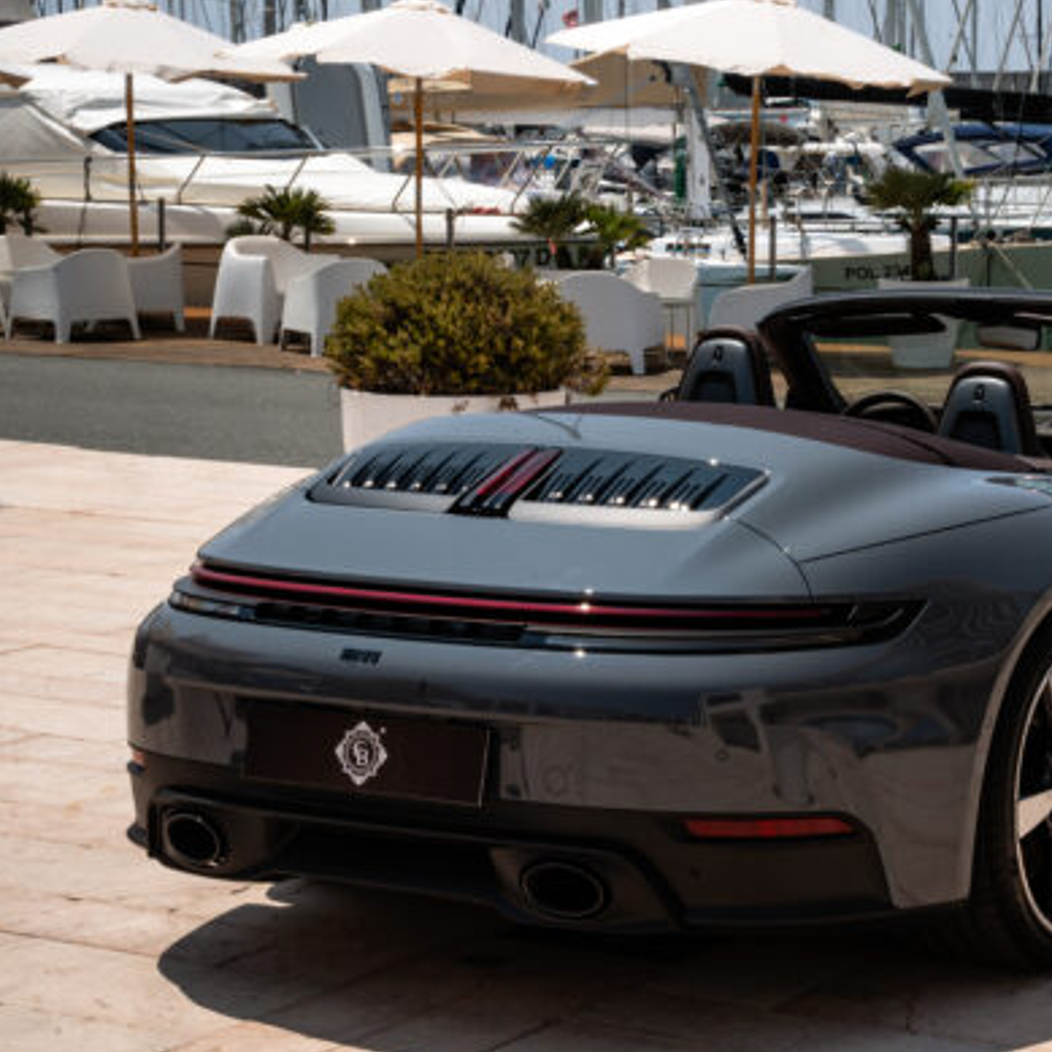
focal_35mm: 90
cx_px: 863
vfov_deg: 19.4
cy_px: 519
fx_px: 3077
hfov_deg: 19.2
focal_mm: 53.3
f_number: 22
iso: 200
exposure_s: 1/125
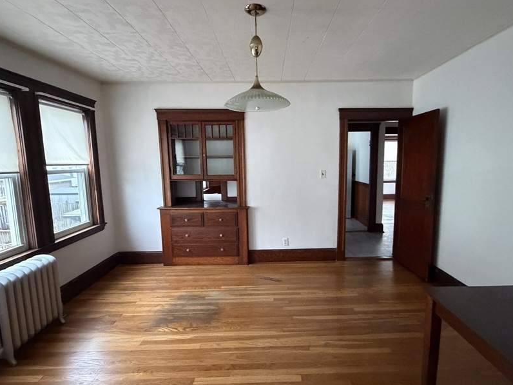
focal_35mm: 18
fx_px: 267
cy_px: 195
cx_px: 275
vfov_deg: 71.6
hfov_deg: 87.6
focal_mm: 2.22
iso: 1000
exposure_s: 1/60
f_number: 2.2
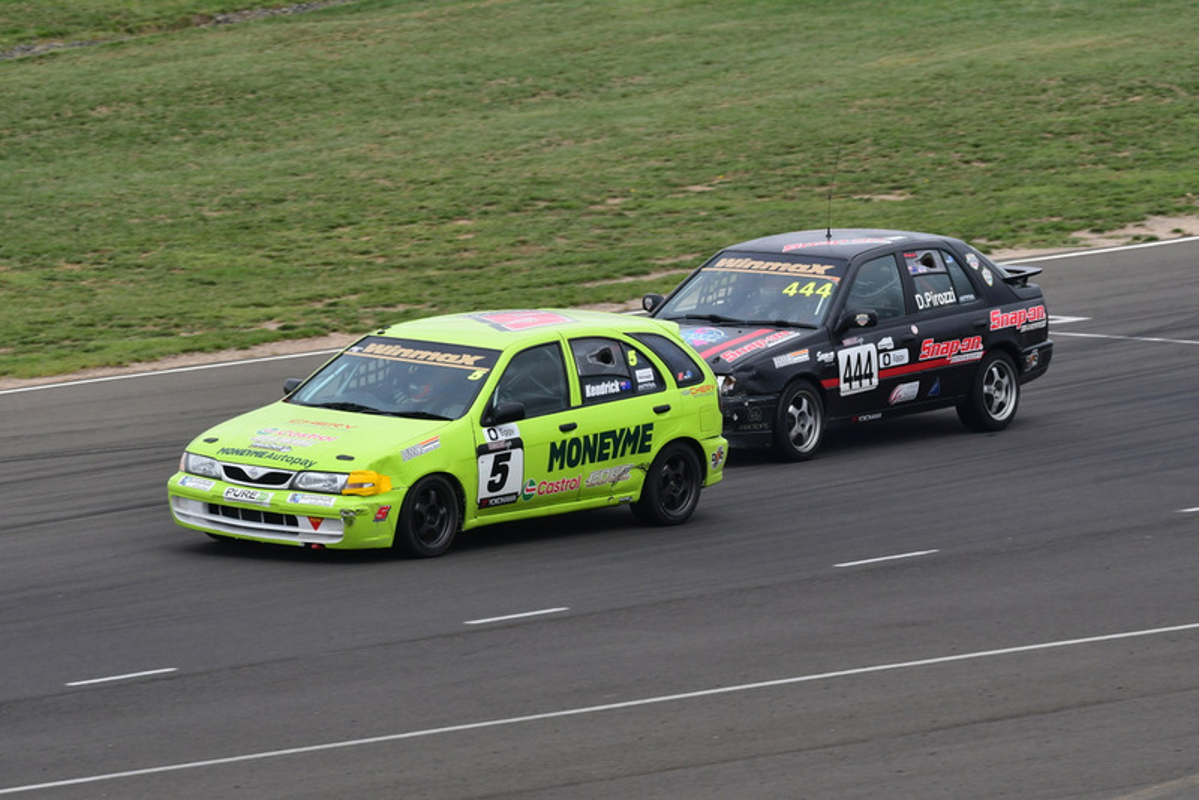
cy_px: 400
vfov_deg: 3.2
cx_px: 600
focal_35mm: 435
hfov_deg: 4.7
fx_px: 14492
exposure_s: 1/640
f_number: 11
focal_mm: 290
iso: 500
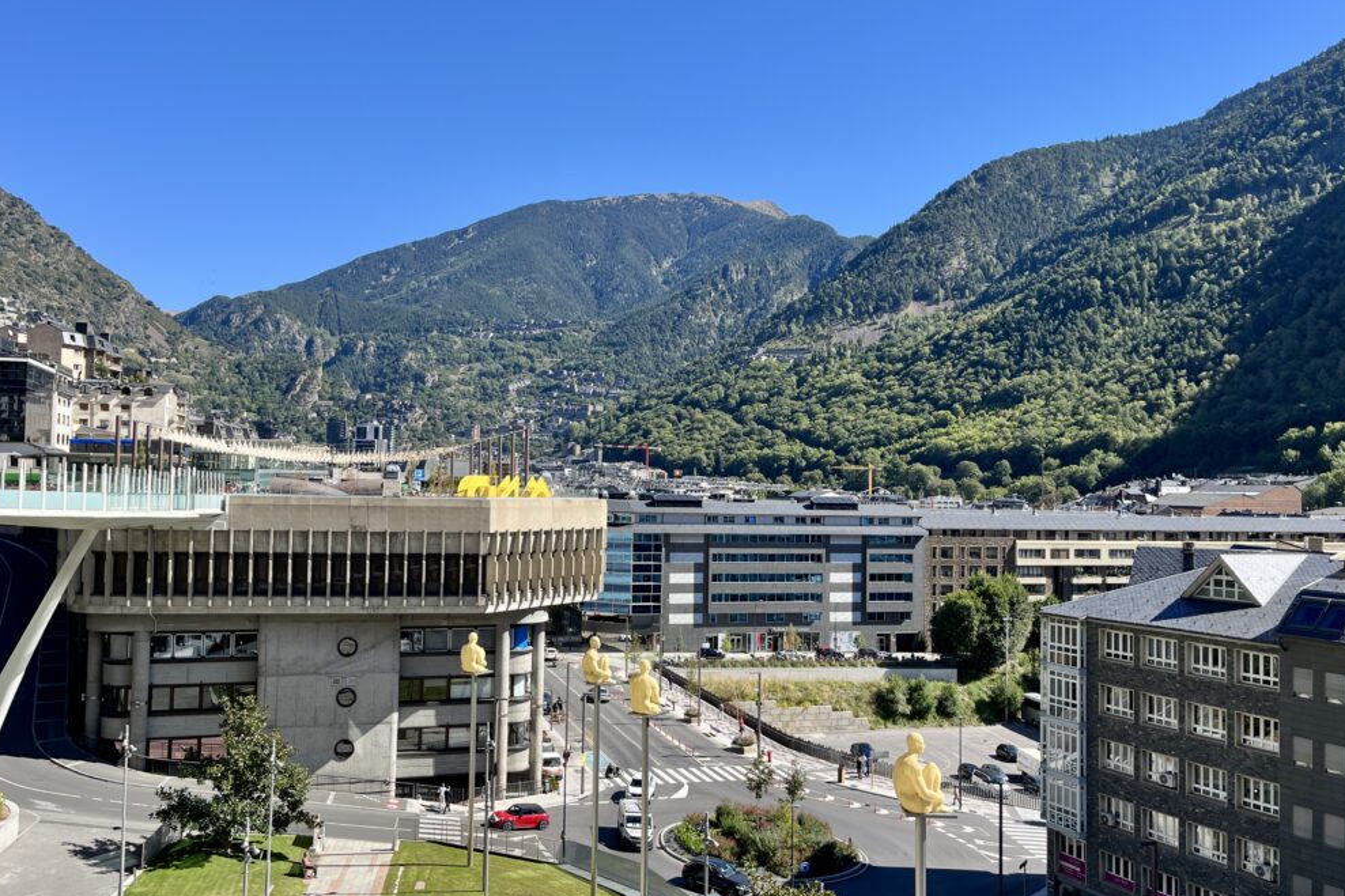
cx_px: 664
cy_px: 443
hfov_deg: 65.5
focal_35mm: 28
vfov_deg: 46.4
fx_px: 1046
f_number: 1.6
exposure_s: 1/1862
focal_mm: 5.1
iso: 50
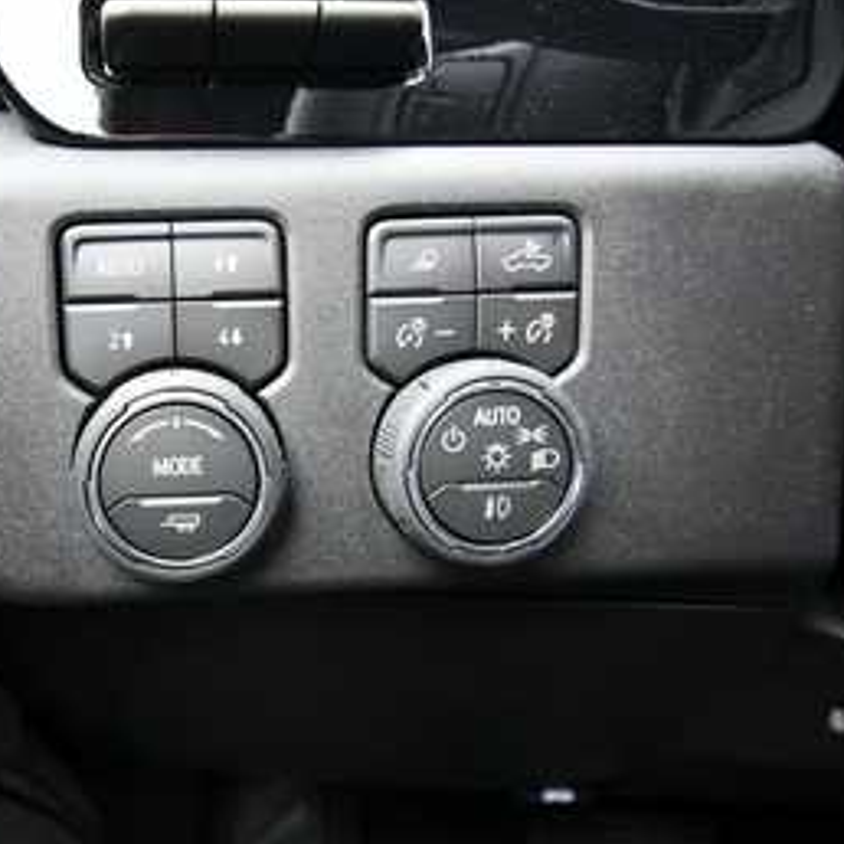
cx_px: 239
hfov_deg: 60.4
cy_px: 420
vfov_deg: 62.9
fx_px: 690
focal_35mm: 25
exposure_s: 1/60
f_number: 4.8
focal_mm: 13
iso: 3200
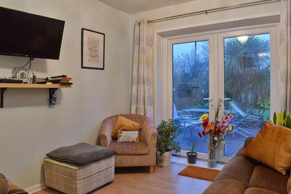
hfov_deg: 67.4
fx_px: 218
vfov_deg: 47.9
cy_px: 97
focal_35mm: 27
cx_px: 146
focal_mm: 18
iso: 560
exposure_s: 1/4
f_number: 13
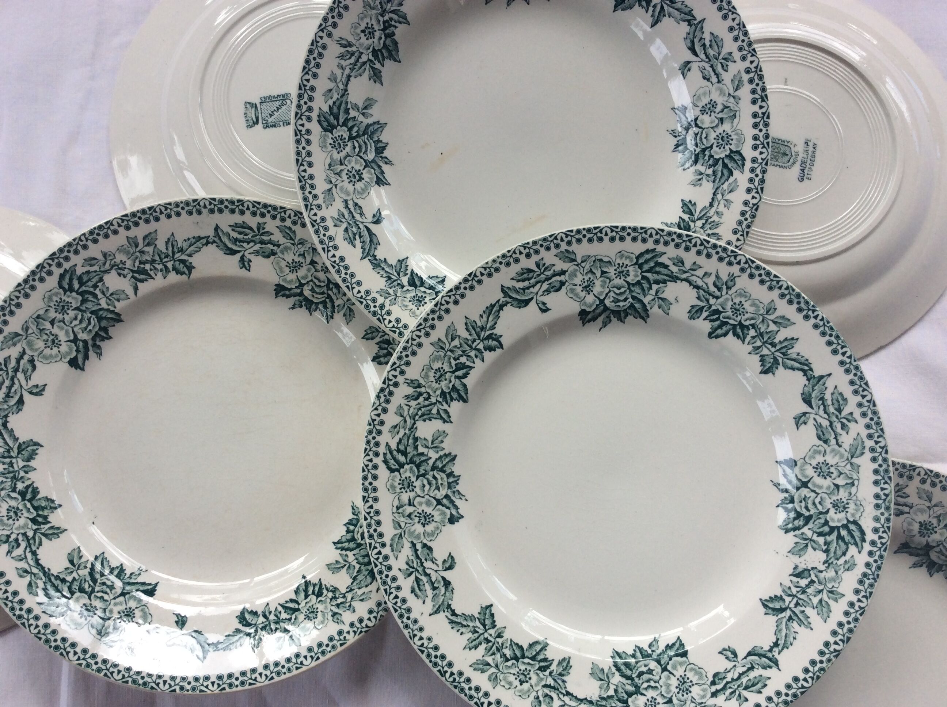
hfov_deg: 56.9
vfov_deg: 44.1
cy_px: 354
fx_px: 874
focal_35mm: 32
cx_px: 474
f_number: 2.4
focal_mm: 3.3
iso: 32
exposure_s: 1/252
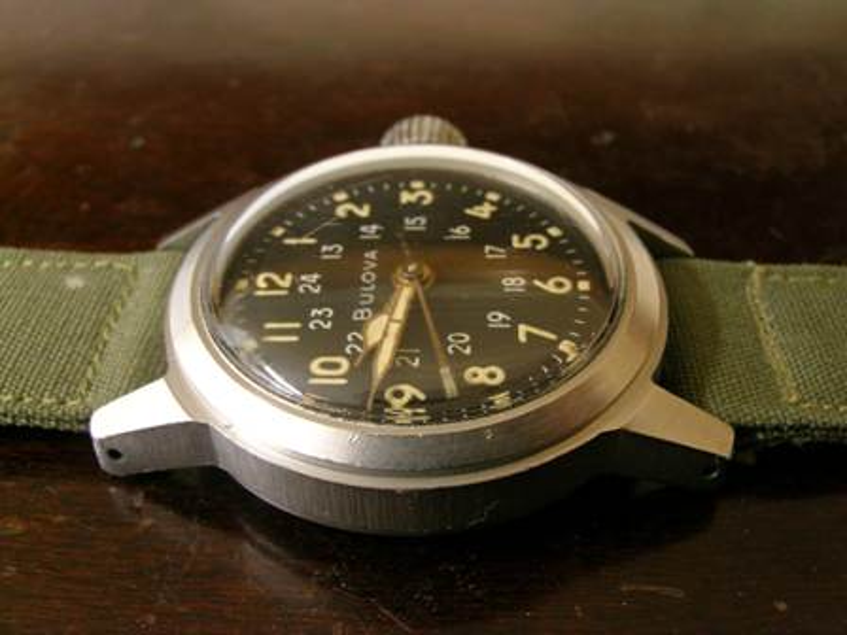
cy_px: 318
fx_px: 1028
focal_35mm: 42
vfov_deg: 34.3
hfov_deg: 44.8
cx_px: 424
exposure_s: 1/1.7
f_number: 5.7
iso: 200
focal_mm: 8.7
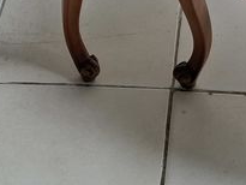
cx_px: 180
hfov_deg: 17.5
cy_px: -171
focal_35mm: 112
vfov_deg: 12.0
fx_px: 796
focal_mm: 5.54
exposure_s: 1/179
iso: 50
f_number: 1.8
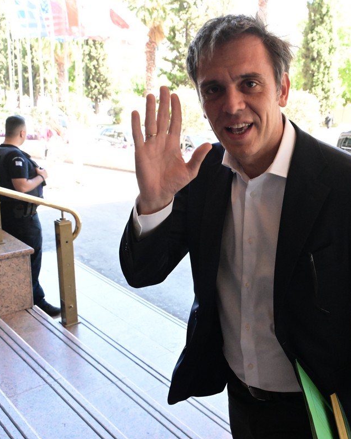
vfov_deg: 45.8
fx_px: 519
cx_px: 265
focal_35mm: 40
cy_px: 218
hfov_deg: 36.5
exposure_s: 1/640
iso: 8000
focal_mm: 28
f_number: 7.1
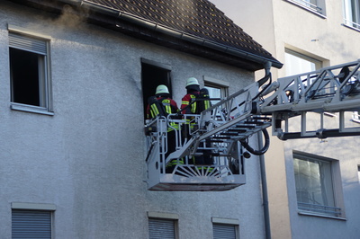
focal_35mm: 105
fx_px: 1049
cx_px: 180
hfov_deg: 19.5
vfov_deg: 13.0
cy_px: 120
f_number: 5
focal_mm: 70
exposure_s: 1/160
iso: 160
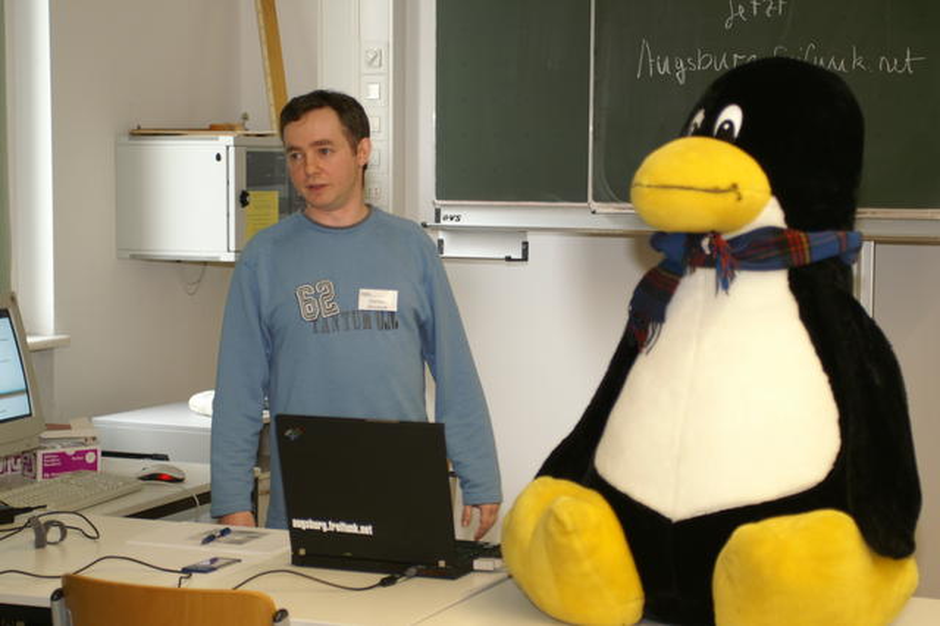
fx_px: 1957
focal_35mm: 75
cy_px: 313
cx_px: 470
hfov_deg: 27.0
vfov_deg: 18.2
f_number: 2.8
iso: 200
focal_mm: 50
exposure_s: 1/60
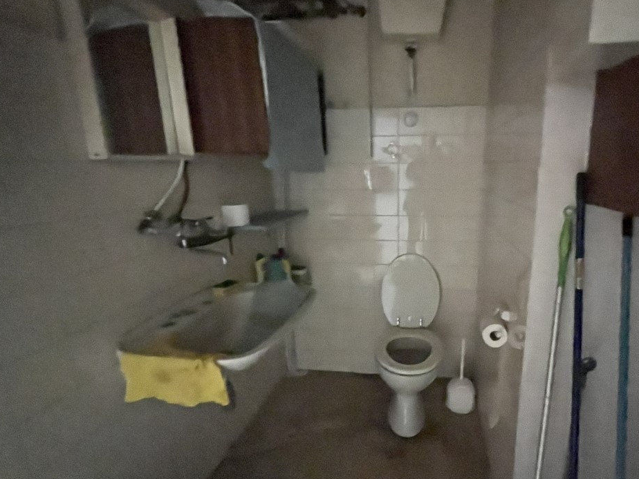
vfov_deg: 71.6
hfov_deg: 86.4
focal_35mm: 18
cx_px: 389
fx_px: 332
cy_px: 250
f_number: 1.8
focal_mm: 1.57
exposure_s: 1/15
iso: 2500
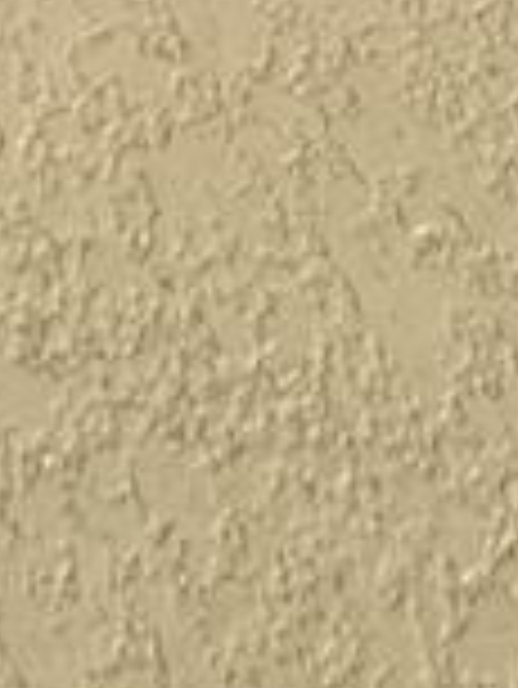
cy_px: -1943
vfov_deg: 8.6
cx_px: -279
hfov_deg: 12.7
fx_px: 2192
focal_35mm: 110
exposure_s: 1/2584
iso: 50
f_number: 2.2
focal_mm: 2.22
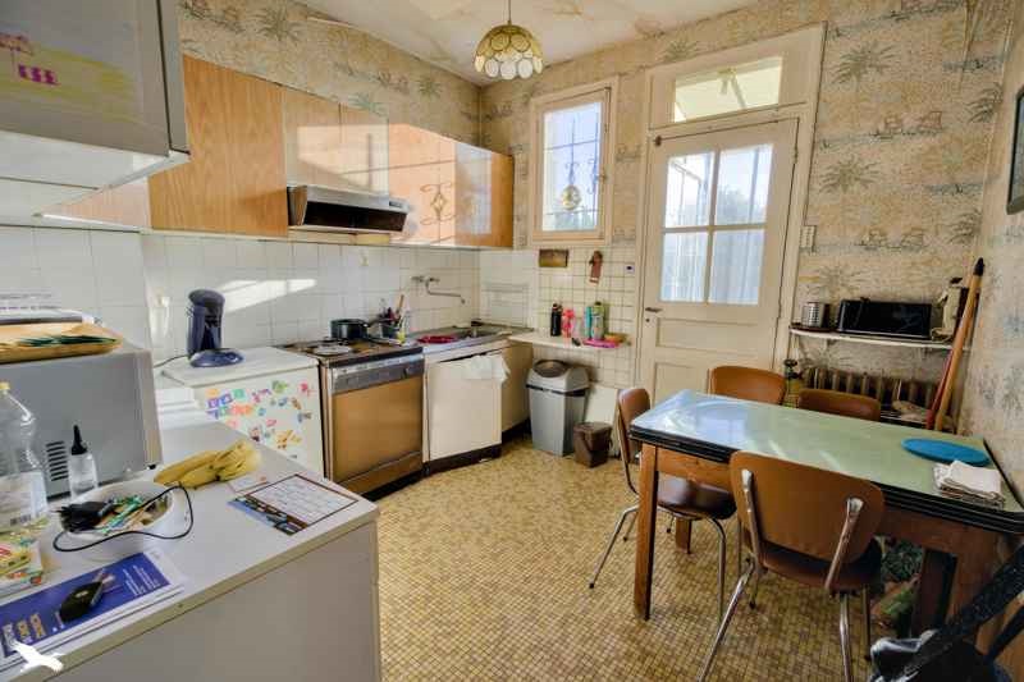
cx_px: 512
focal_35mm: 16
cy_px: 341
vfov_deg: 73.7
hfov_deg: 96.7
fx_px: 455
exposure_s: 1/640
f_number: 8
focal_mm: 16
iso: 800
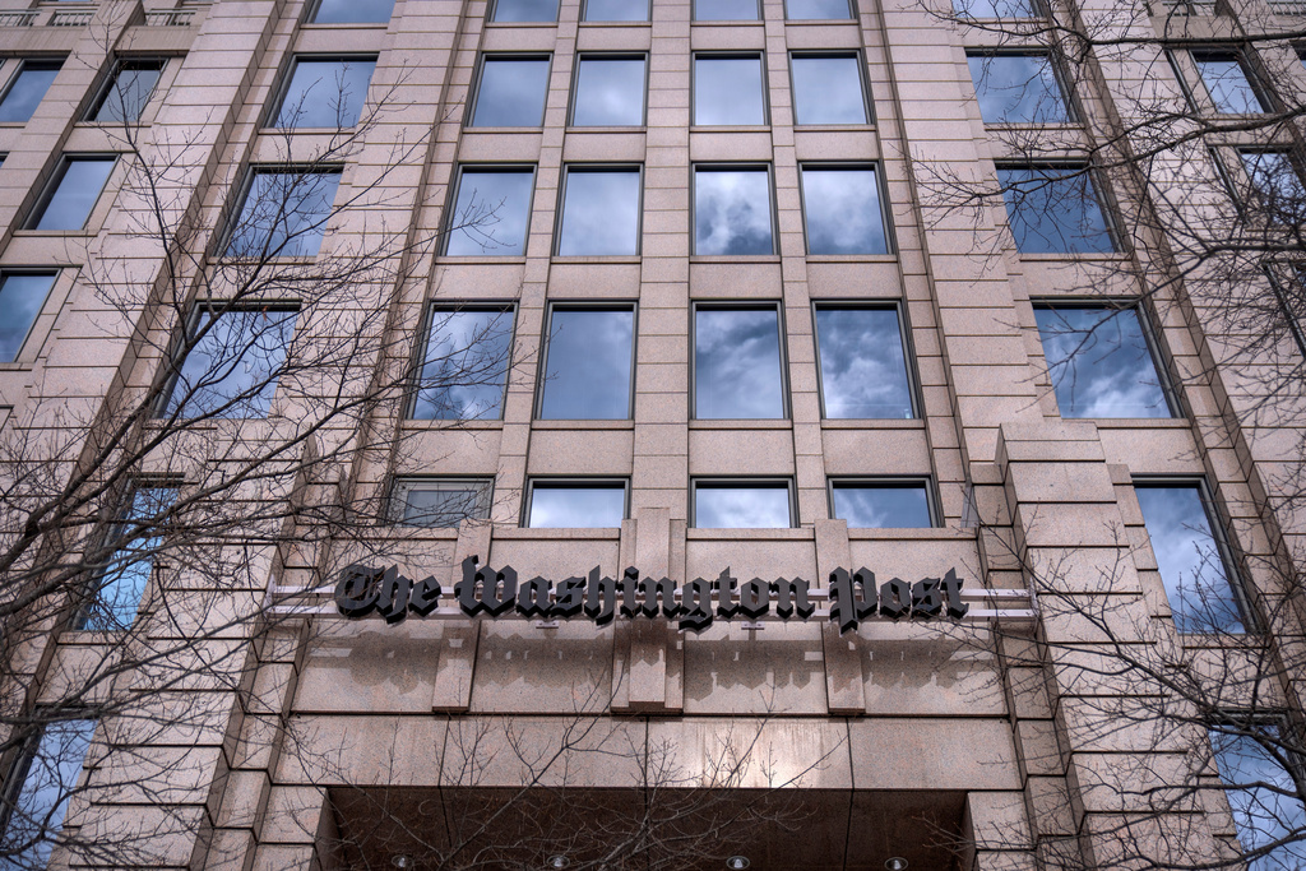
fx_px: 1524
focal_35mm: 42
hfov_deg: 46.4
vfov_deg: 31.9
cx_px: 653
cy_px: 436
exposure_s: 1/4000
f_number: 2.8
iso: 250
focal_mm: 42
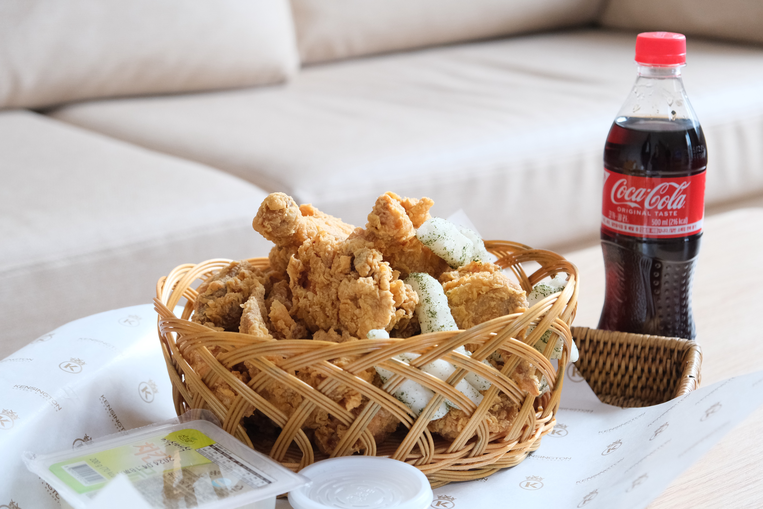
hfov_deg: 29.2
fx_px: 1462
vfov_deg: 19.7
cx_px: 382
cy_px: 254
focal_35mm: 69
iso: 2500
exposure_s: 1/140
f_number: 4
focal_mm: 46.3
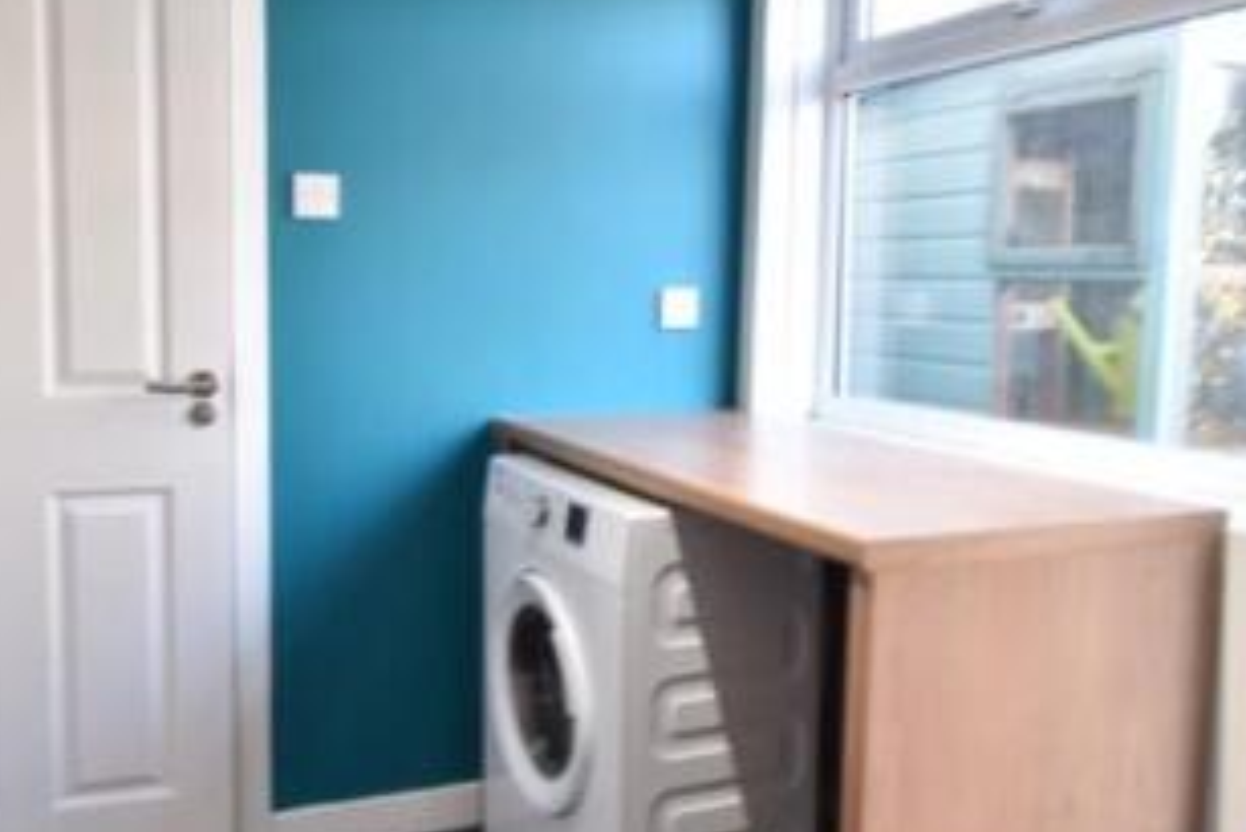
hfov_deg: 58.4
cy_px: 343
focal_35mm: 32
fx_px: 1108
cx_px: 517
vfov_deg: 41.0
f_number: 5
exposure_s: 1/15
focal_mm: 10
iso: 280
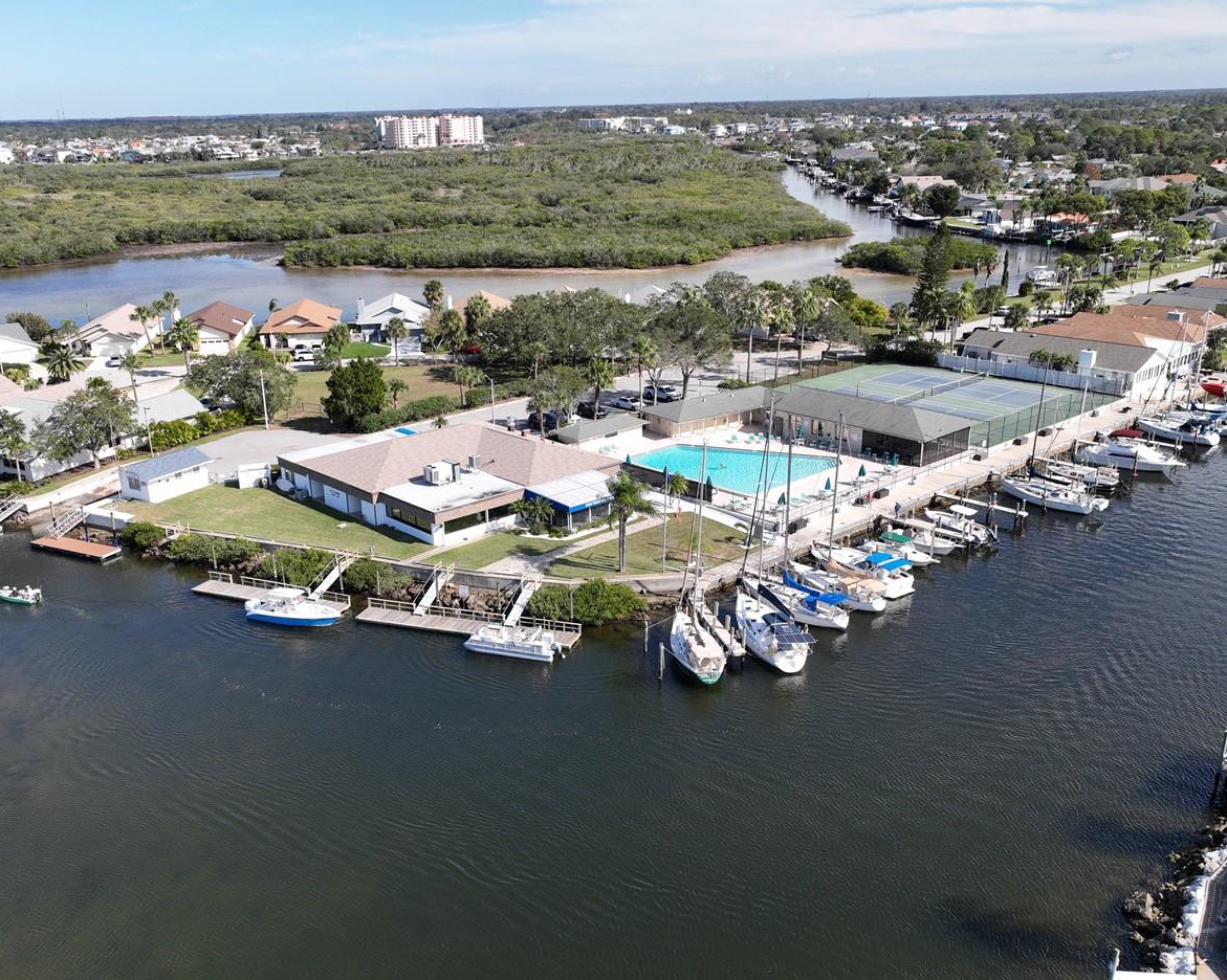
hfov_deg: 55.6
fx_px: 1162
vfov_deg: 45.5
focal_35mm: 32
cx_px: 576
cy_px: 588
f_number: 2.8
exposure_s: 1/120
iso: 130
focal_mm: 12.29
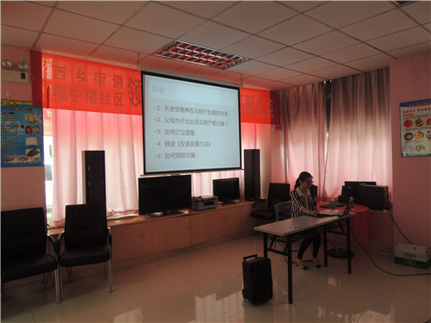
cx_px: 216
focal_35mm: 24
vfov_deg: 56.8
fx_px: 299
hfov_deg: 71.6
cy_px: 162
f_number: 3.2
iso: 125
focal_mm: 4.3
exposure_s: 1/30
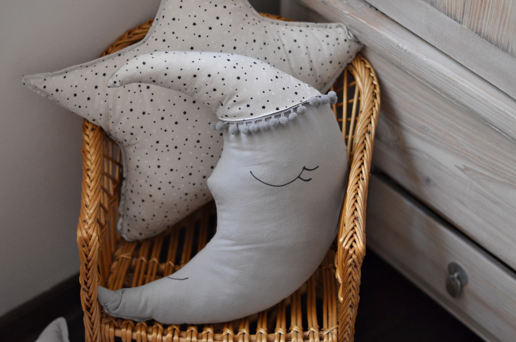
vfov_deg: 18.1
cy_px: 171
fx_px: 1073
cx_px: 258
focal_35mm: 75
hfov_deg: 27.0
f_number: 1.8
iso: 1250
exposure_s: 1/30
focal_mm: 50
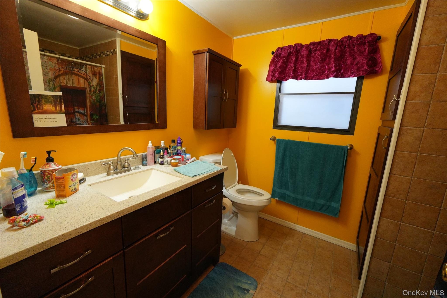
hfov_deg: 100.4
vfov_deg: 77.3
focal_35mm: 15
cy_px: 149
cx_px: 224
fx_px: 186
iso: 2000
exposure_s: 1/160
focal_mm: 10
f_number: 4
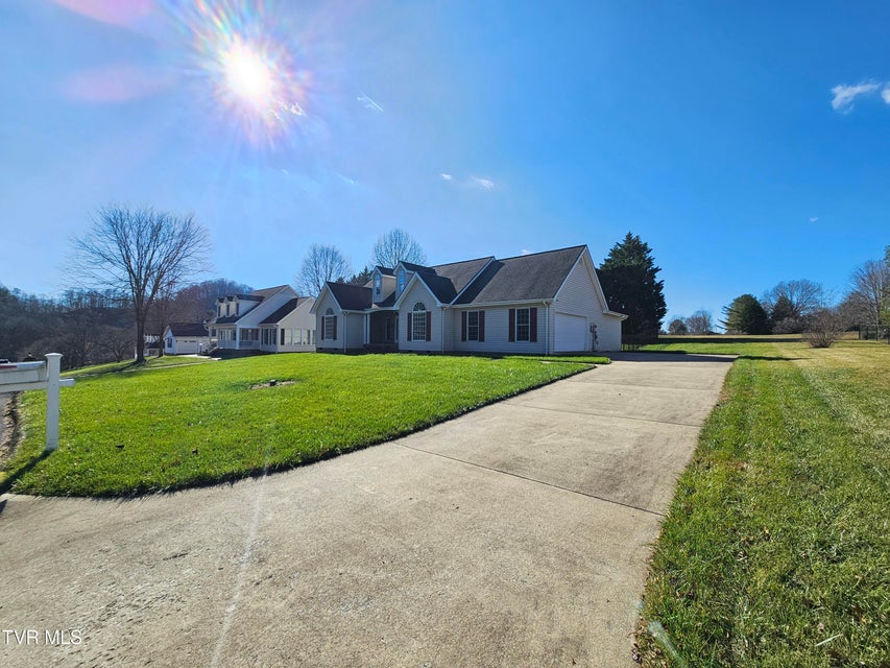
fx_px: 334
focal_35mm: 13
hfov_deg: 106.2
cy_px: 334
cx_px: 445
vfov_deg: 89.9
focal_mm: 2.2
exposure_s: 1/2000
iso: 50
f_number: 2.2
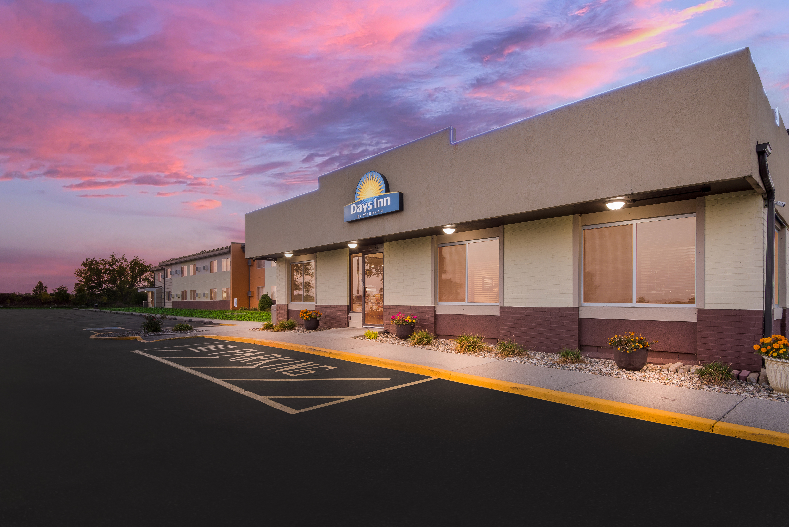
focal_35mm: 17
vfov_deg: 70.5
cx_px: 394
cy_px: 264
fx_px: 373
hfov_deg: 93.3
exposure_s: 1.6
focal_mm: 17
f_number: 14
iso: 125
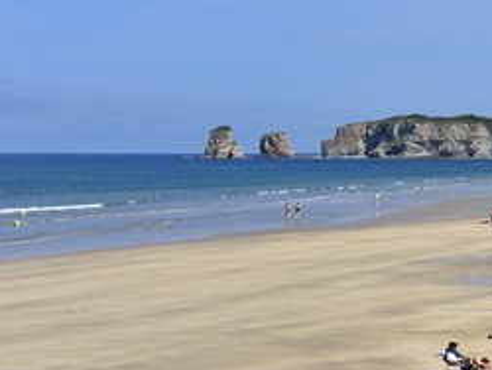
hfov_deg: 17.2
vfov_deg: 13.1
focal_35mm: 113
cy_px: 242
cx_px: 411
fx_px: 1608
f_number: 18
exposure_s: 1/160
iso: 200
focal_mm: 70
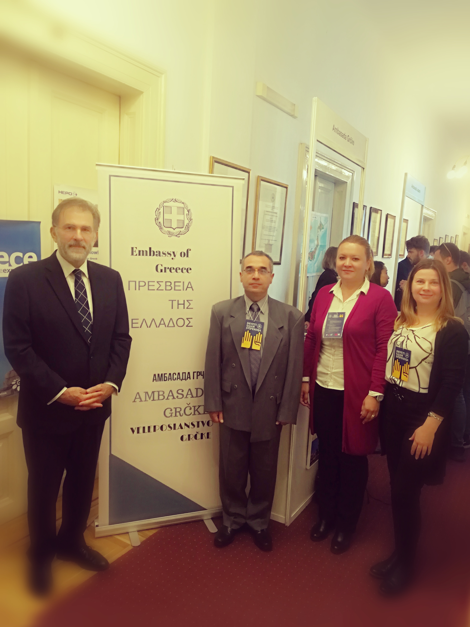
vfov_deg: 67.3
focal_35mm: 26
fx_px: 471
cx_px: 235
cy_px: 314
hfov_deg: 53.1
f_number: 2.2
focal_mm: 3.83
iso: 200
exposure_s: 1/33.3
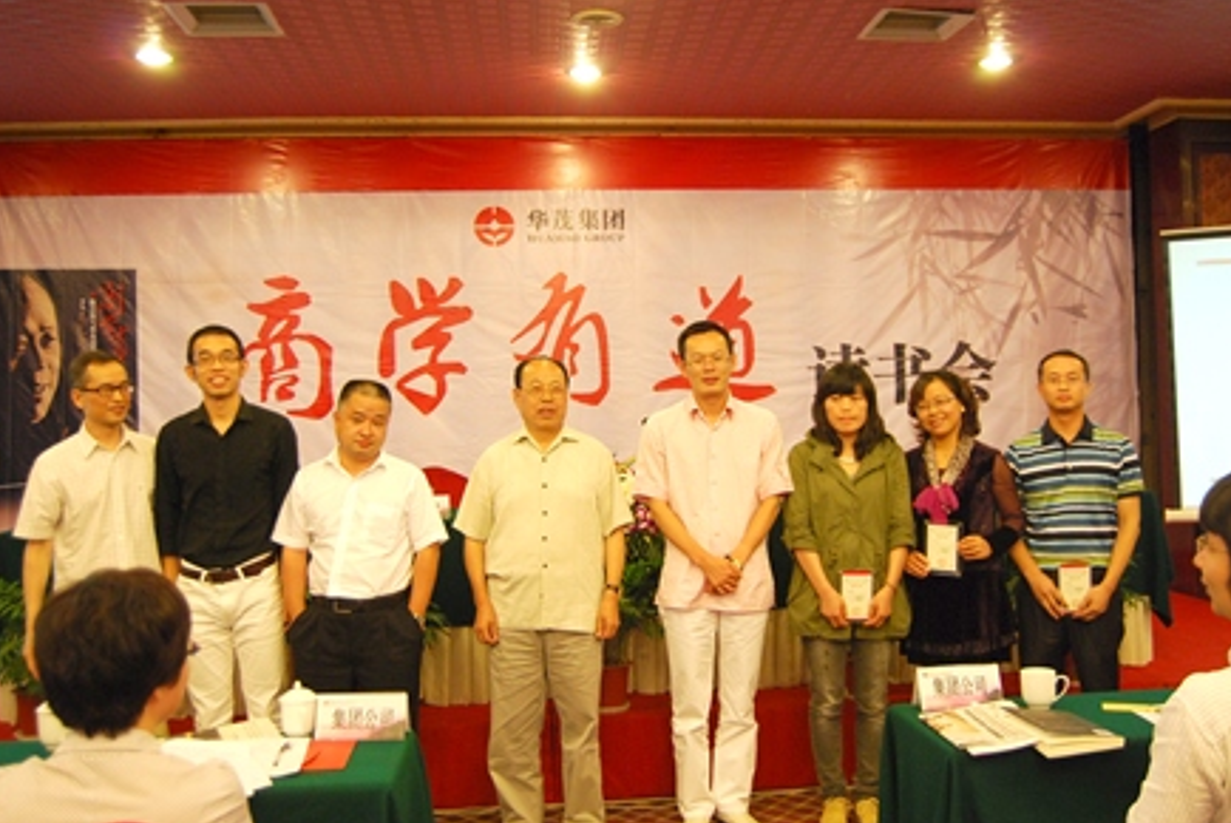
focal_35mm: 35
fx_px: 1198
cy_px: 394
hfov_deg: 54.4
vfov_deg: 37.9
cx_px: 624
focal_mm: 22
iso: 800
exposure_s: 1/30
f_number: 3.8
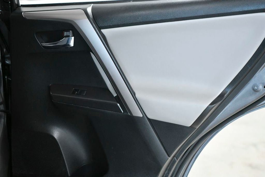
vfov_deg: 19.5
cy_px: 88
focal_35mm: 70
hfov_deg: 28.8
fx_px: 515
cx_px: 132
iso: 2500
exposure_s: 1/500
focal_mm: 70
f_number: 3.5
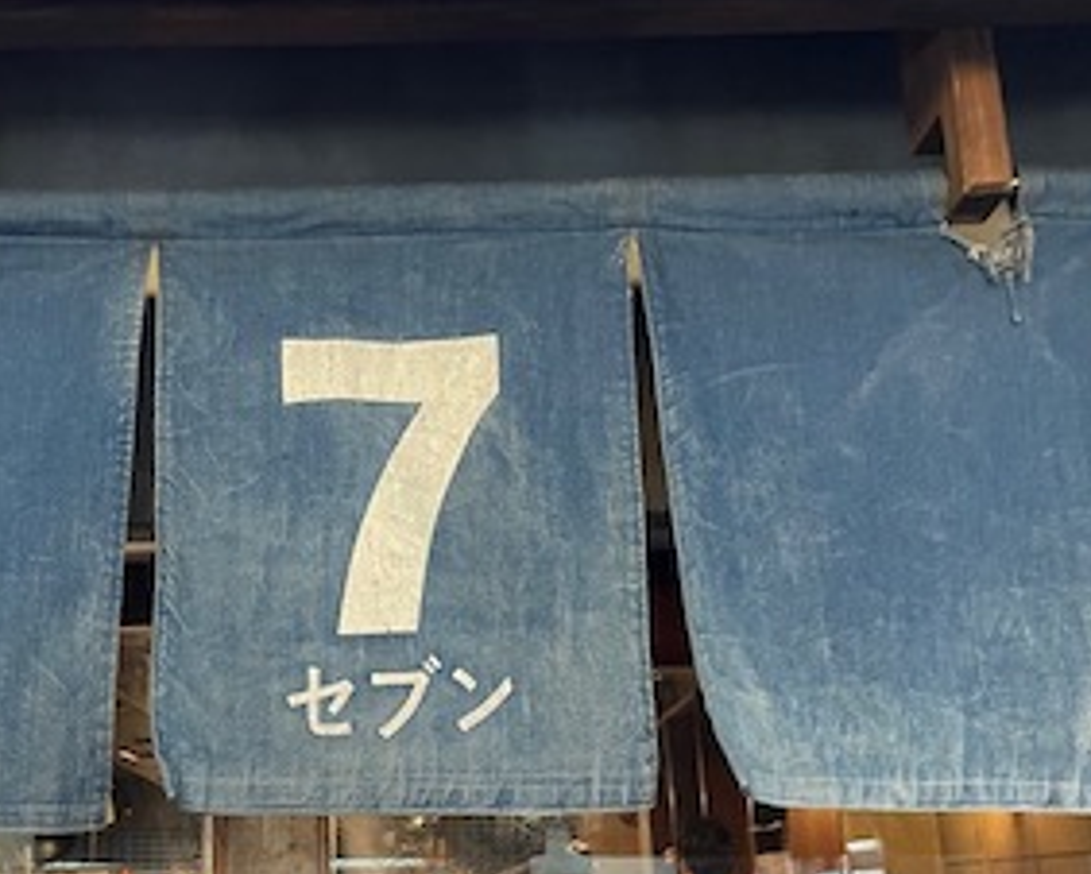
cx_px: 383
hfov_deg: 49.6
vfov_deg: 41.1
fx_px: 1163
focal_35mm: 36
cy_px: 507
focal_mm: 4.2
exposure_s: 1/33
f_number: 1.6
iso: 400
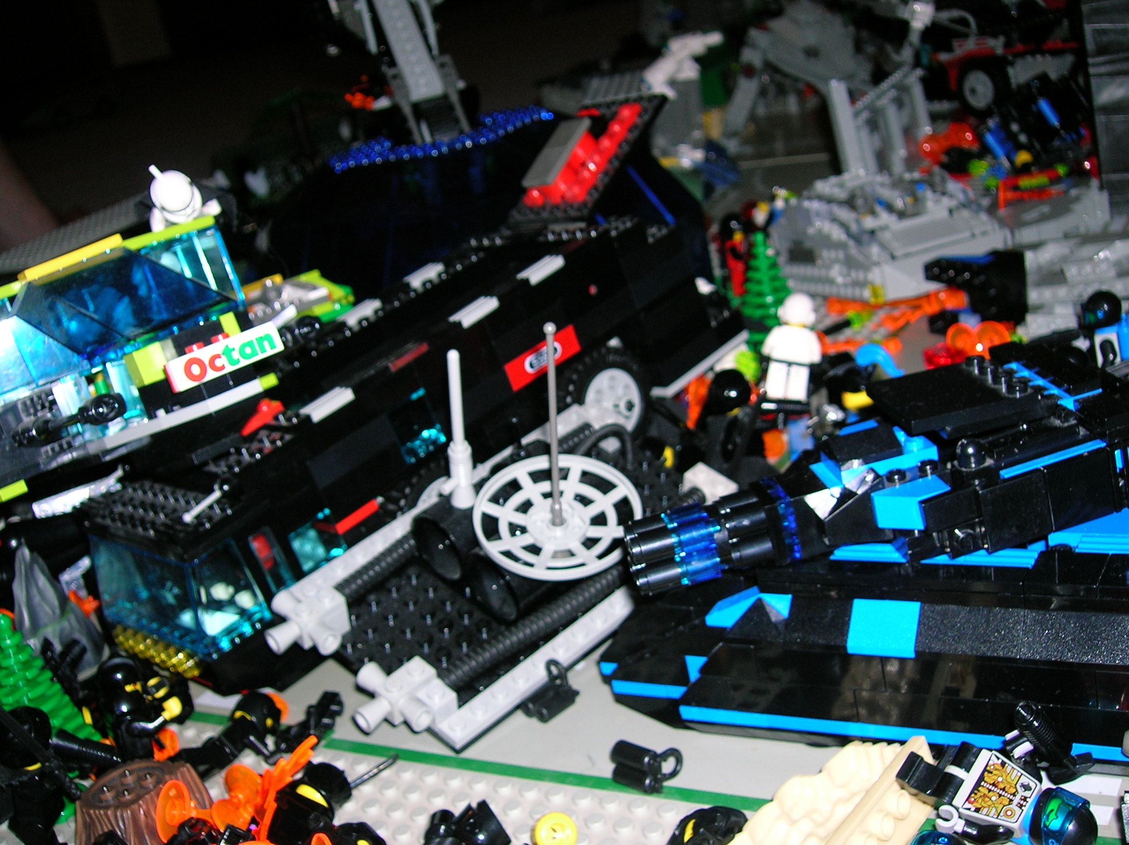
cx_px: 564
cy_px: 422
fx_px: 1369
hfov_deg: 44.8
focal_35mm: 42
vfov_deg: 34.3
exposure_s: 1/60.1
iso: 50
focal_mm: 7
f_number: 3.1
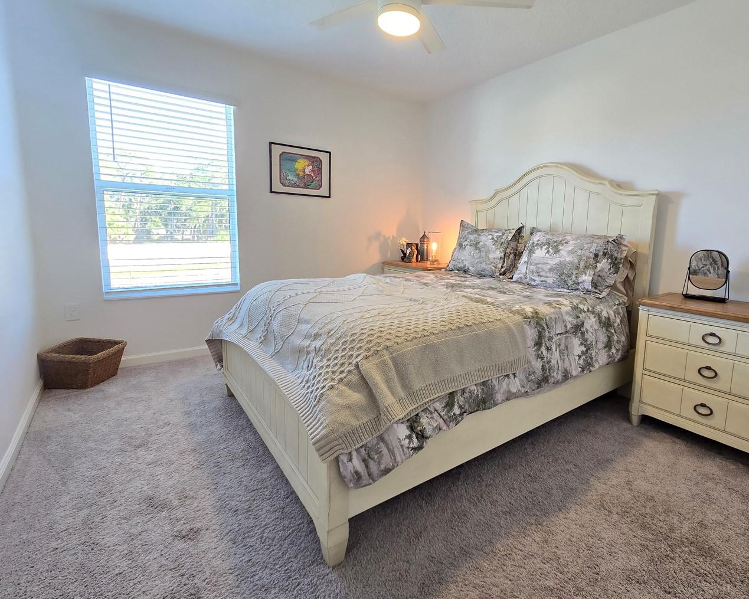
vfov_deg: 80.3
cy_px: 281
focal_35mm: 16
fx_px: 355
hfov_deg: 92.6
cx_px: 425
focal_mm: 2.2
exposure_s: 1/60
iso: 160
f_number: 2.2
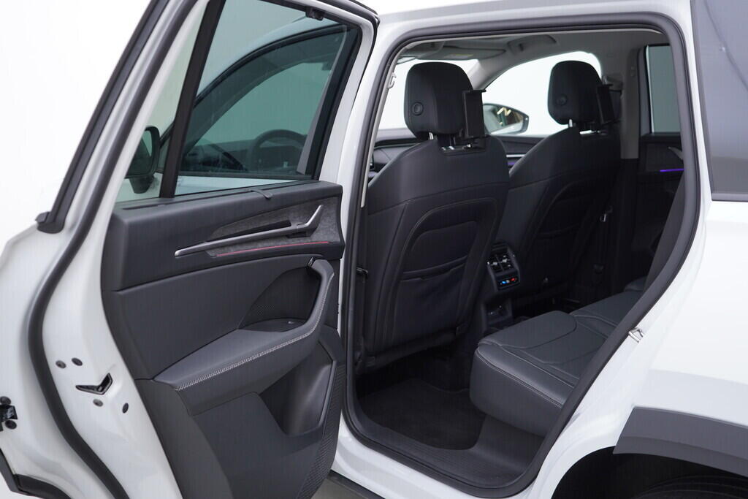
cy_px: 250
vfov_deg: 36.9
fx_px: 748
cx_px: 374
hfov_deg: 53.1
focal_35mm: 36
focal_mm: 24
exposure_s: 1/50
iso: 125
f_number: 3.2
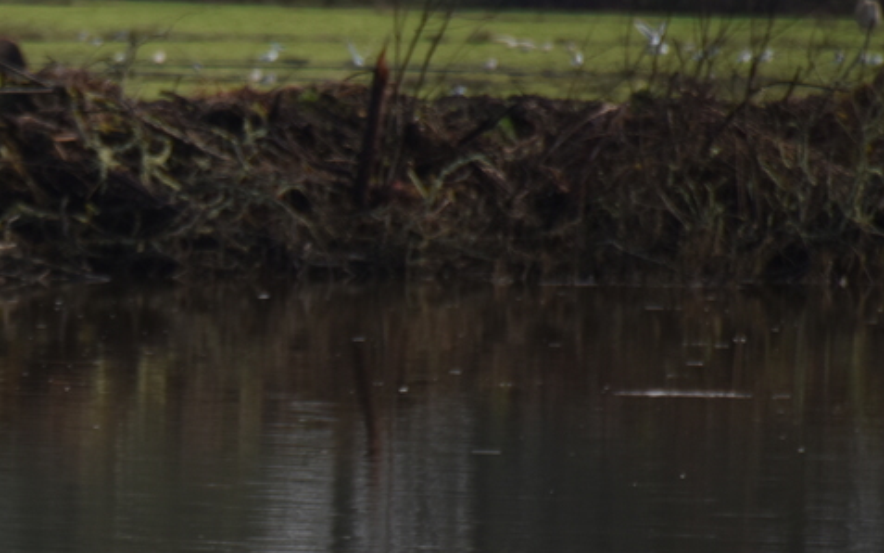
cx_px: -15
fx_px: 19753
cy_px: 379
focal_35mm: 820
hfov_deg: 2.6
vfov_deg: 1.6
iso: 280
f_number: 5.6
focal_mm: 300
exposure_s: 1/640
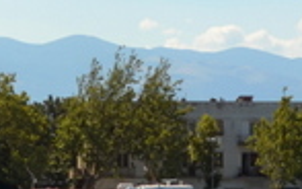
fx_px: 3153
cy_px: 39
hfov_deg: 5.5
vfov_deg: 3.4
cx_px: 64
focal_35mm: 383
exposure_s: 1/320
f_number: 6.3
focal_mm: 46
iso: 100
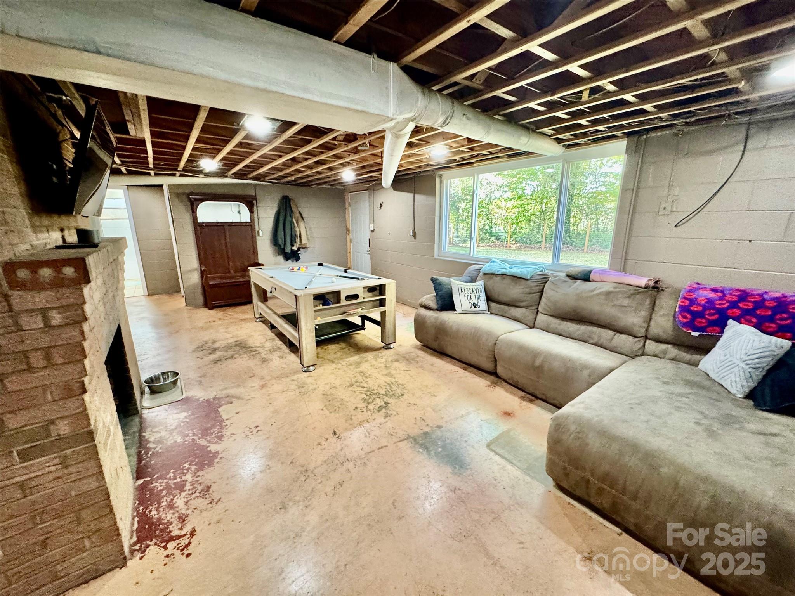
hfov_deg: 102.1
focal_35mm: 14
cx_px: 398
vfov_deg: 85.7
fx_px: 322
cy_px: 298
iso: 500
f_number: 2.2
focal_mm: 2.22
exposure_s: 1/60
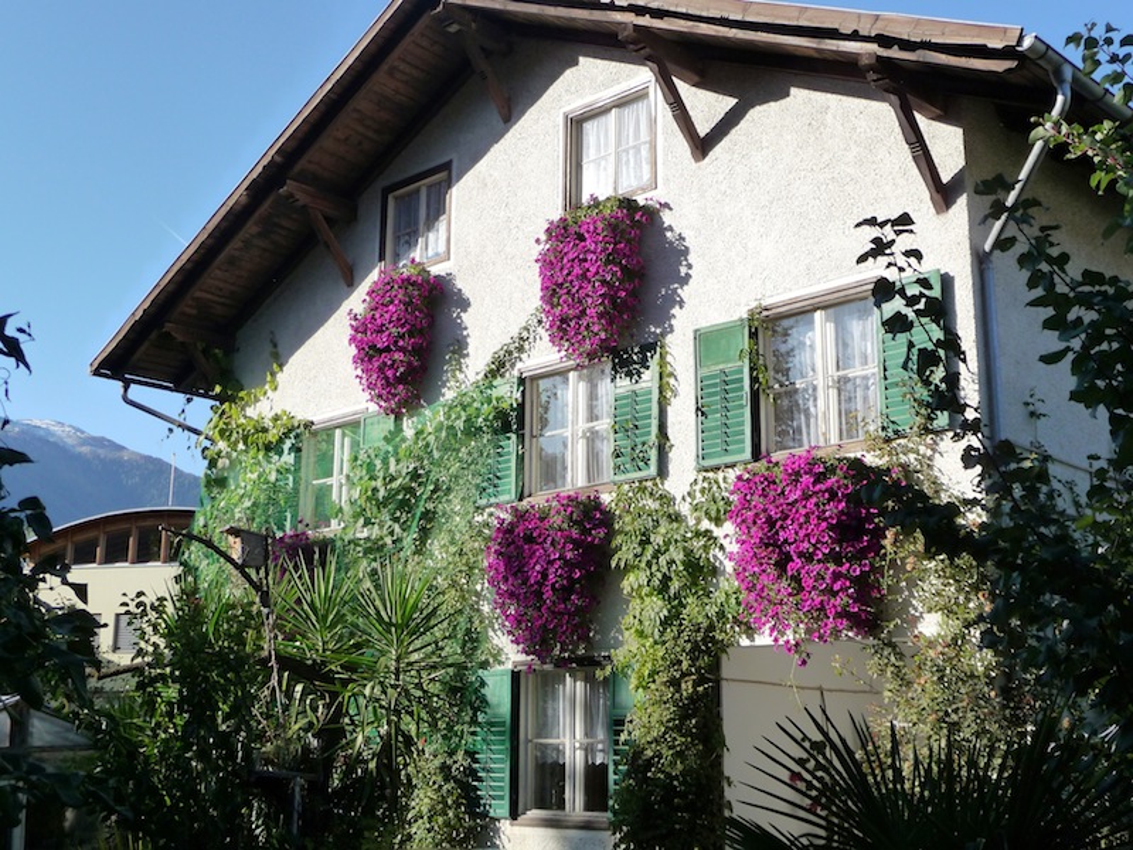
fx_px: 1407
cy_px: 425
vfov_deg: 33.6
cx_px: 566
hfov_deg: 43.9
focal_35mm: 43
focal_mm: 7.1
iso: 160
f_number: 4
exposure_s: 1/640
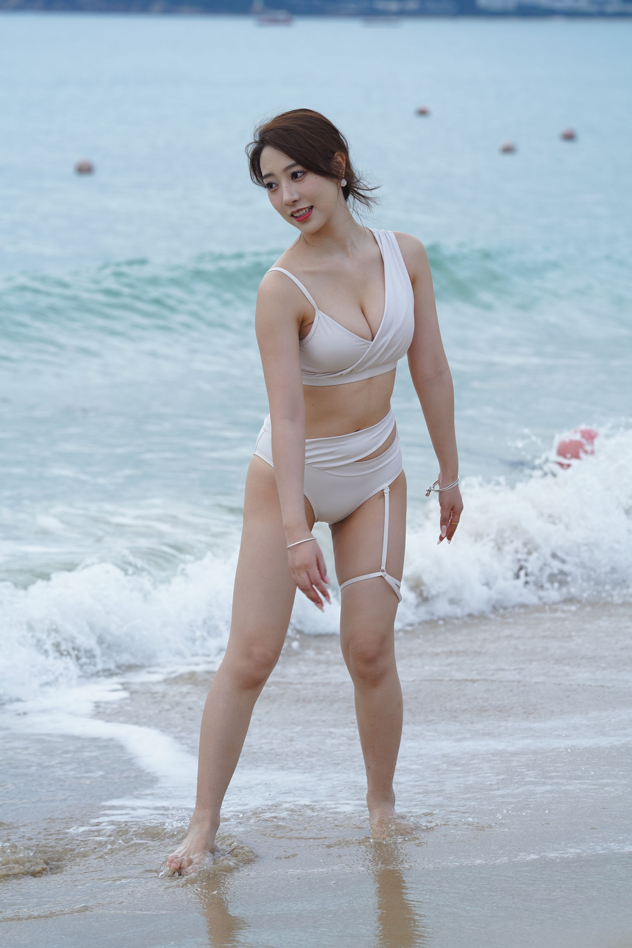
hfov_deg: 10.2
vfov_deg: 15.2
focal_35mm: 135
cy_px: 474
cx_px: 316
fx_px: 3555
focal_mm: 135
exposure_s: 1/500
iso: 400
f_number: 5.6
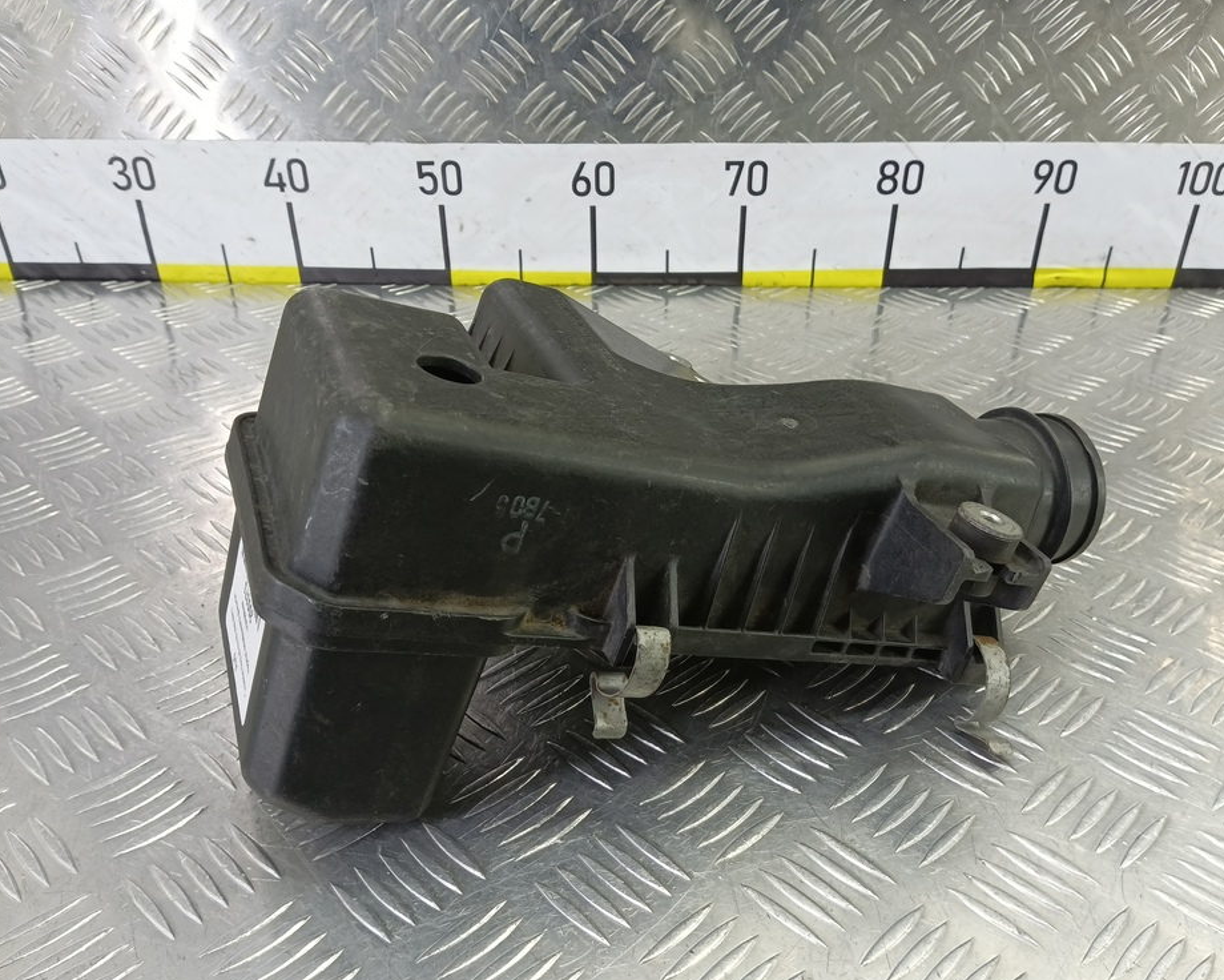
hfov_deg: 68.1
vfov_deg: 56.8
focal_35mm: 25
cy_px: 509
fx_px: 906
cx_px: 635
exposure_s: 1/50
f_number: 1.6
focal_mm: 4.11
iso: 177
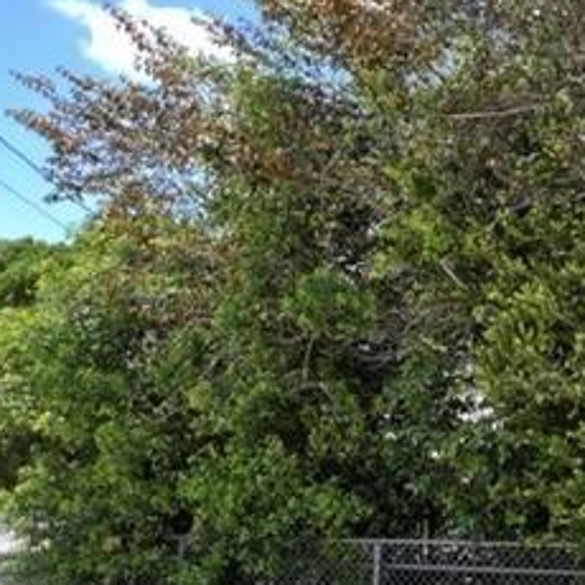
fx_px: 612
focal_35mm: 32
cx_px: 740
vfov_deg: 50.1
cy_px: 394
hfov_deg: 36.2
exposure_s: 1/222
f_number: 1.8
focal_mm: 1.57
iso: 32
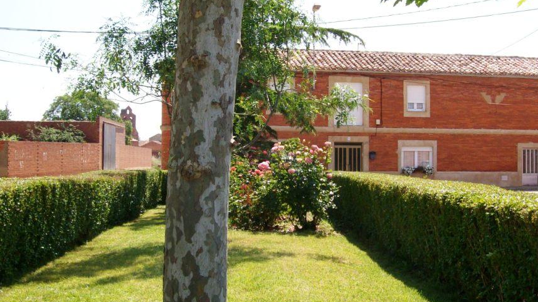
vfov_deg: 25.4
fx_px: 670
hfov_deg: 43.7
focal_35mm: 47
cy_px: 137
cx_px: 261
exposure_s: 1/322
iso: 80
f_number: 4.8
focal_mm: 6
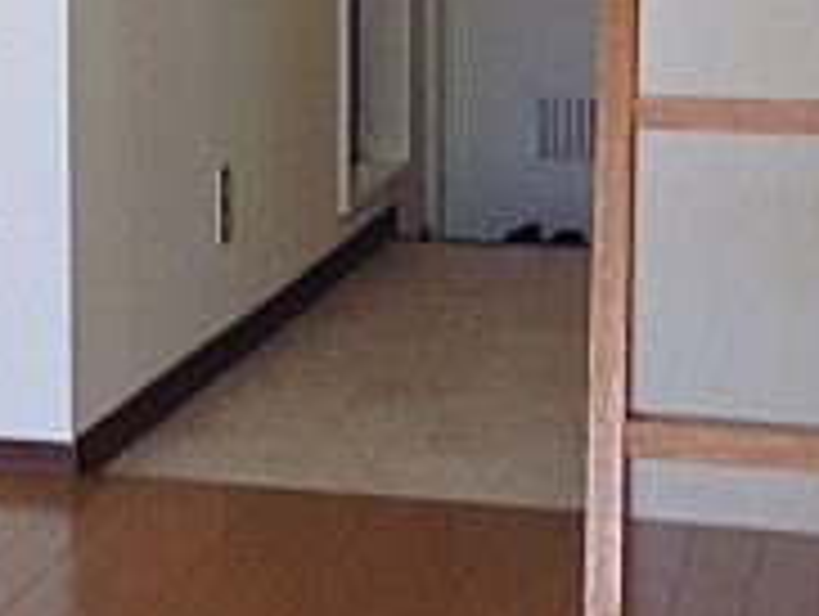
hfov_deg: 16.7
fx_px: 2748
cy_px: -117
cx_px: 86
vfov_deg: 12.5
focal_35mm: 116
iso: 50
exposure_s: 1/60
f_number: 2.4
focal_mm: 4.12
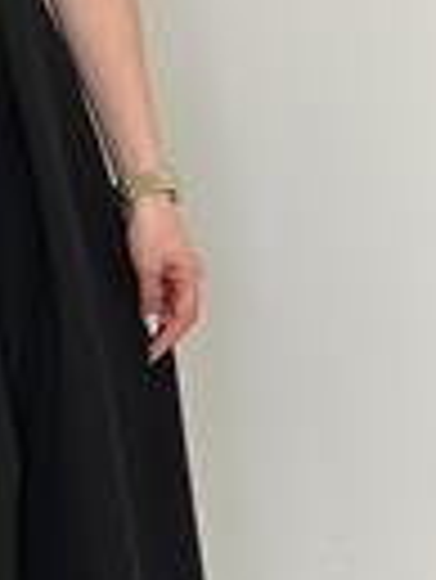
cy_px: 151
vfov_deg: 10.0
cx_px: -112
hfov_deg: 7.4
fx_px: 3320
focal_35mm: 198
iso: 80
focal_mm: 6.86
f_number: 1.78
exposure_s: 1/371
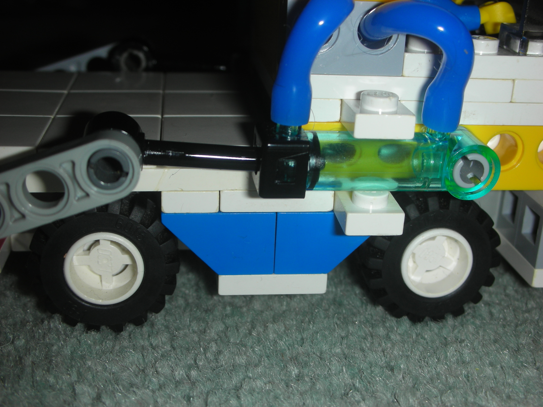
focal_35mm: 53
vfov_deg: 27.5
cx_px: 272
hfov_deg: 36.2
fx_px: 831
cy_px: 204
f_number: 10.5
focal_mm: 8.8
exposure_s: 1/60.1
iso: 50
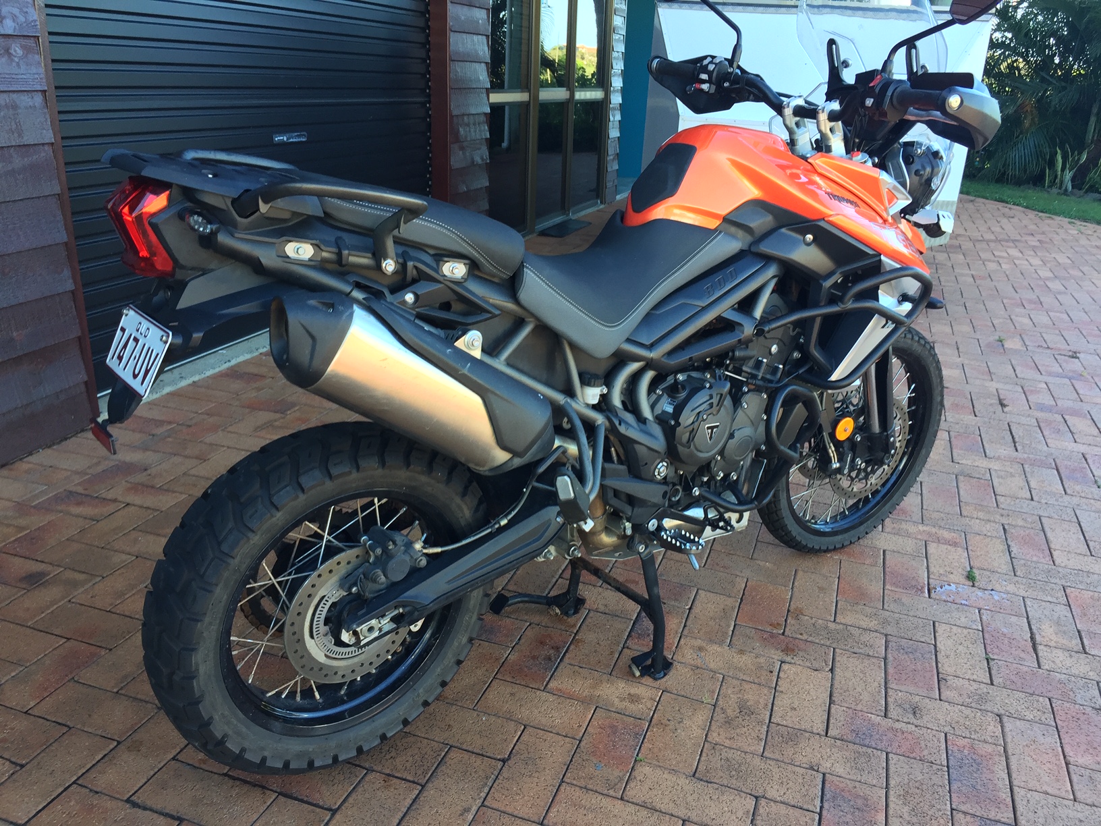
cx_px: 550
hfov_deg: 61.7
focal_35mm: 29
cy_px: 413
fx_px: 922
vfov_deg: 48.2
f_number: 2.2
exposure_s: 1/100
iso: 50
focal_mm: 4.15
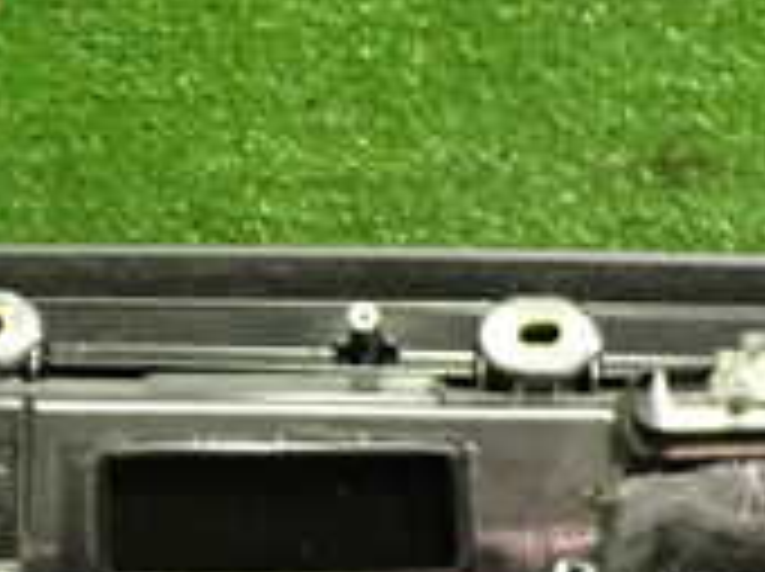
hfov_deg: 18.5
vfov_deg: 13.0
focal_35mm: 106
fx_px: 2339
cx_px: 500
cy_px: 932
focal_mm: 5.4
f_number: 2.3
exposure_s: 1/13
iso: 800
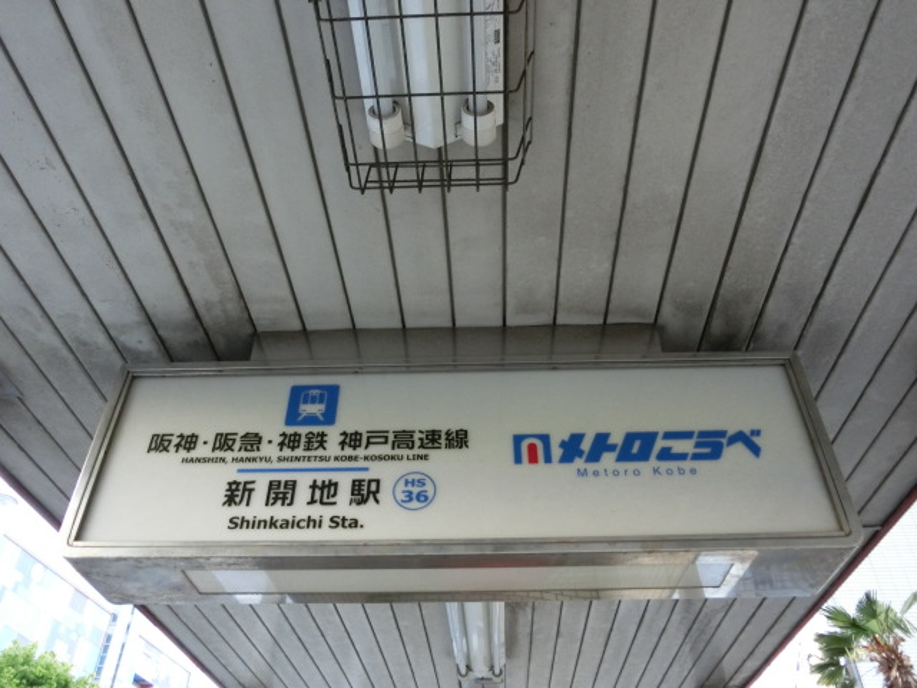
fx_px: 768
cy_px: 344
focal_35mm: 29
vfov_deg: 48.2
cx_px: 458
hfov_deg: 61.7
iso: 400
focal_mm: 5.2
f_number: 3.7
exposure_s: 1/50
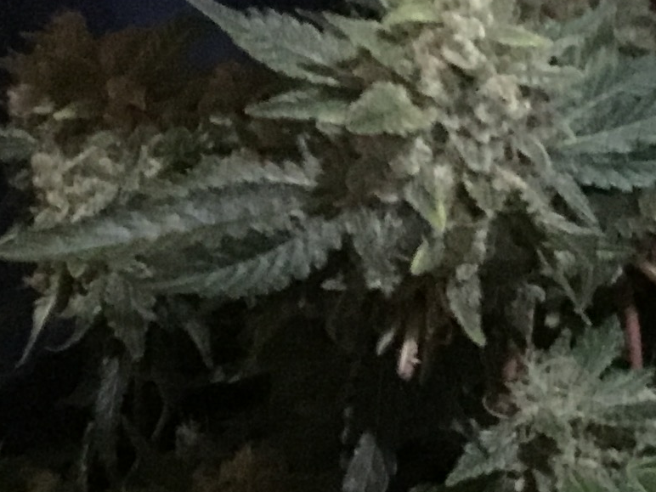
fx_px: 2483
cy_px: 335
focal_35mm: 131
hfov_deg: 14.7
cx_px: 690
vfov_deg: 11.3
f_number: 2.4
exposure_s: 1/15
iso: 800
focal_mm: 3.3
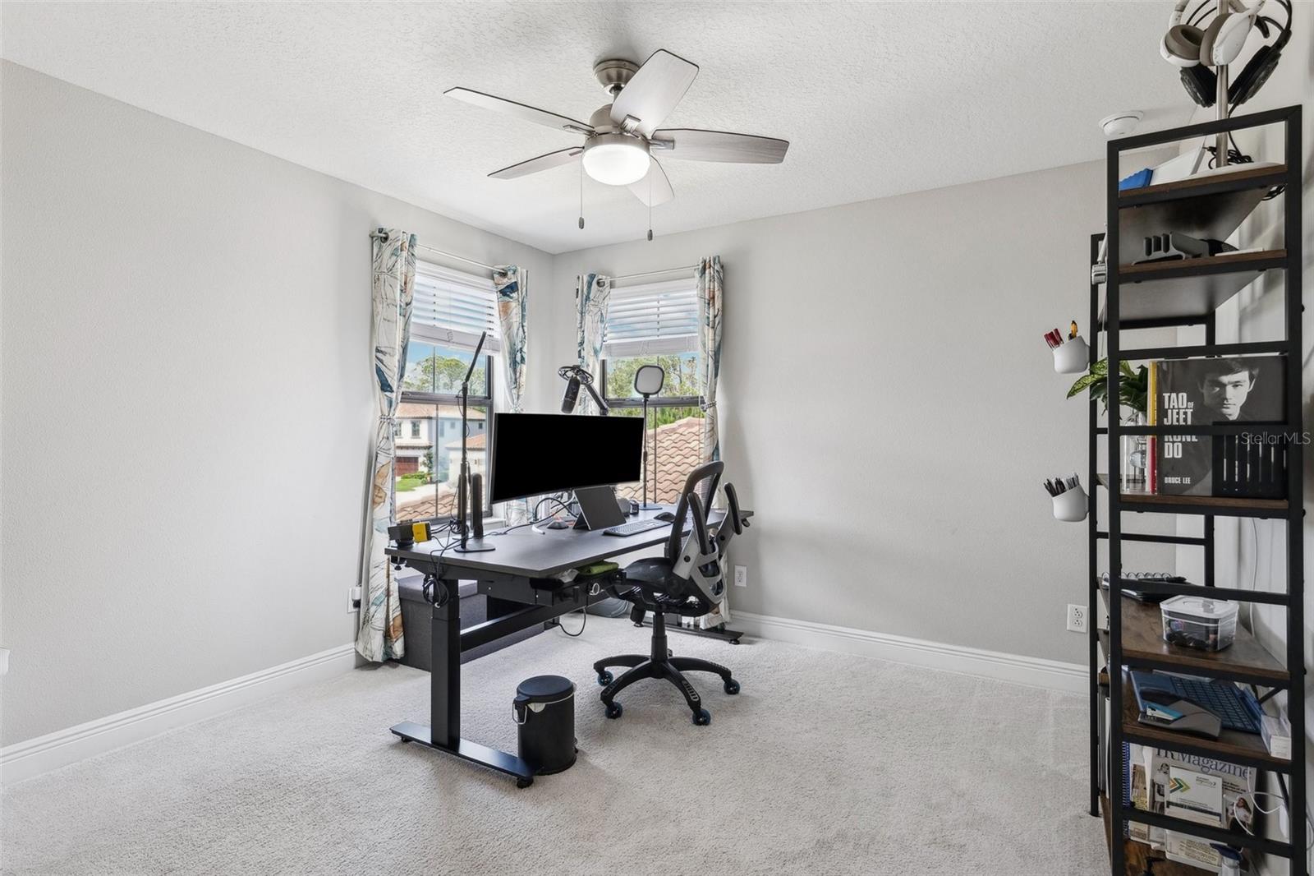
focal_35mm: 18
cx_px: 657
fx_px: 657
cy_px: 438
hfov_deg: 90.0
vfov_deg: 67.4
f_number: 8
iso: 400
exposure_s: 1/20
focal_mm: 18
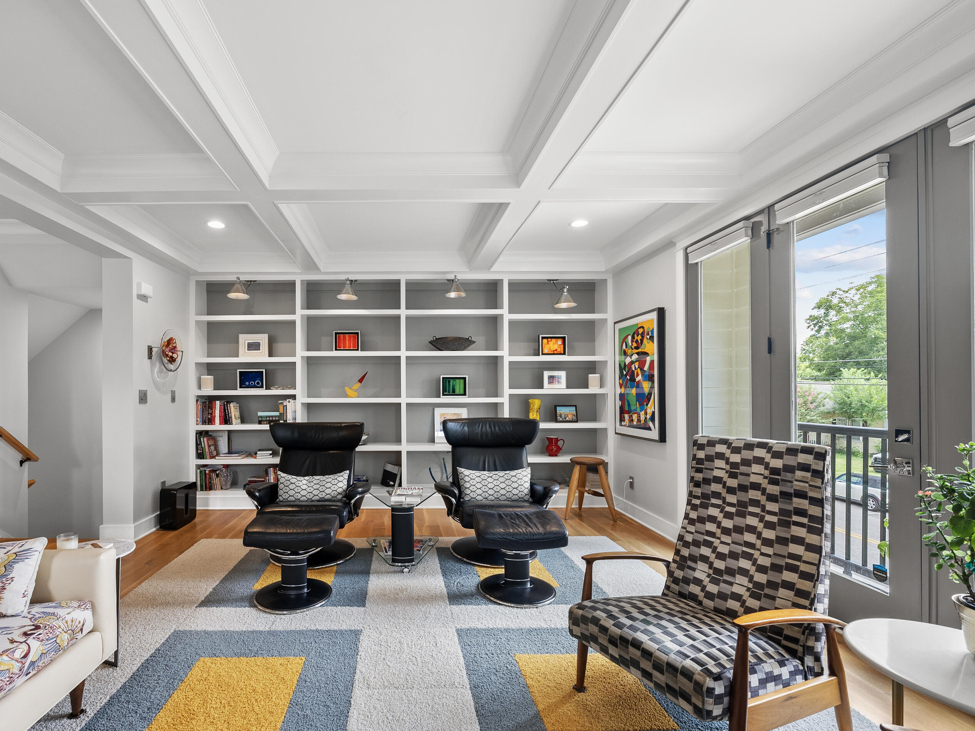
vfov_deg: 78.1
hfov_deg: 93.5
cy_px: 380
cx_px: 399
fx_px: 451
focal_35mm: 16
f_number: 7.1
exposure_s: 1/10
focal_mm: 14
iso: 800
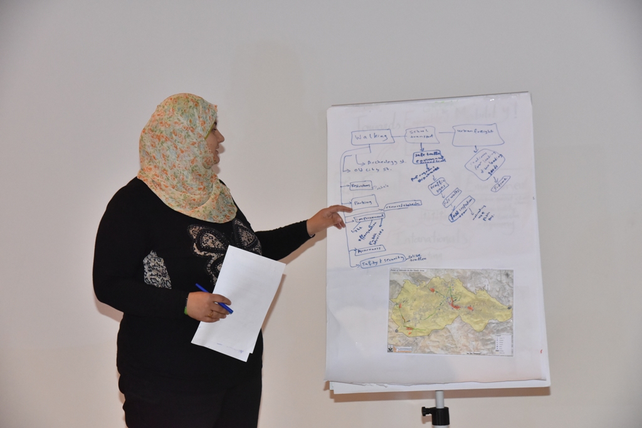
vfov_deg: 17.5
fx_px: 1391
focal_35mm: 78
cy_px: 214
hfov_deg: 26.0
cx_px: 321
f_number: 7.1
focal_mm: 78
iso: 3200
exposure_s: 1/200
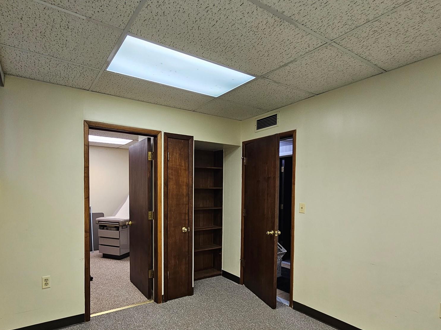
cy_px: 195
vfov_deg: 71.0
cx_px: 185
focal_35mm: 18
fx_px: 229
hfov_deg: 87.1
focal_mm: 2.2
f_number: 2.2
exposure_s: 1/60
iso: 125
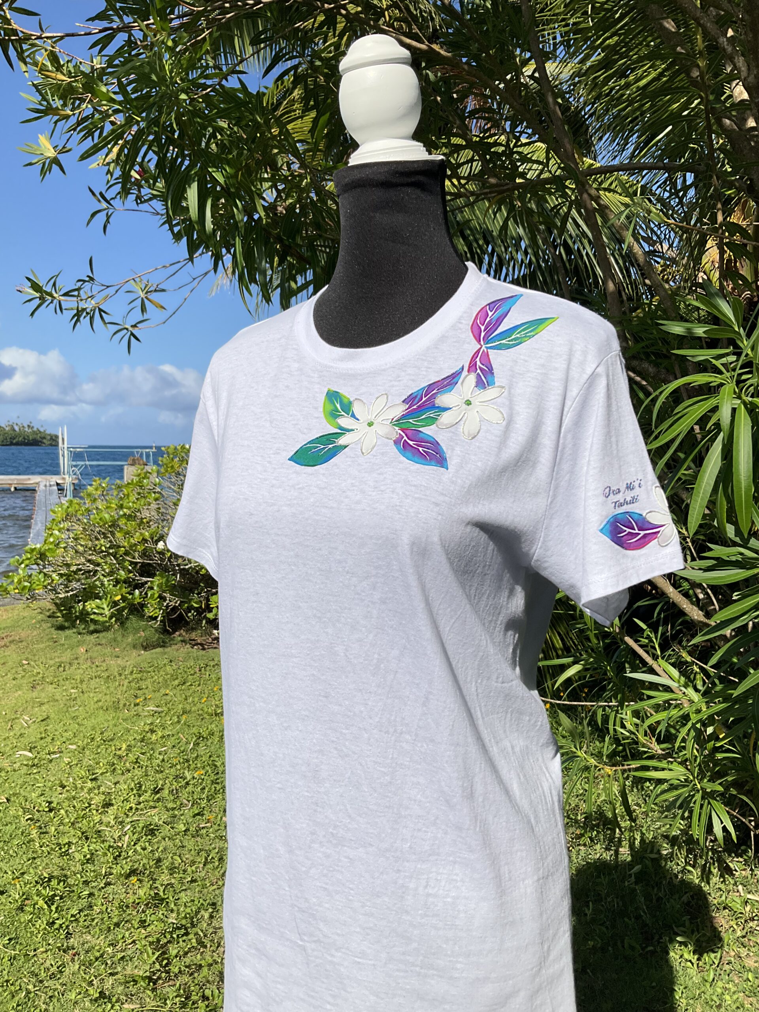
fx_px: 848
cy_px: 506
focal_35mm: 29
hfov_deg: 48.2
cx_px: 380
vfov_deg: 61.7
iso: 25
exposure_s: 1/4065
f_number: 1.8
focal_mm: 3
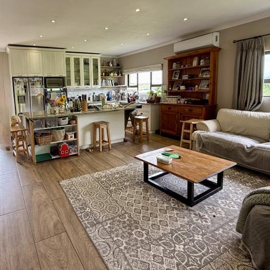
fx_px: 185
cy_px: 108
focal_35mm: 21
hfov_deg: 69.7
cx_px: 87
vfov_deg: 71.4
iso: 64
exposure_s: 1/99
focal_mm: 2.22
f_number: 2.2
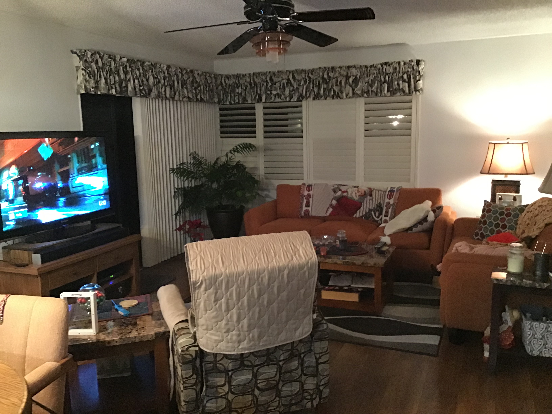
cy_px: 207
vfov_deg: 45.4
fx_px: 494
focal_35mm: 31
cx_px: 276
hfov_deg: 58.4
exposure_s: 1/15
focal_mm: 3.3
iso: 500
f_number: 2.4
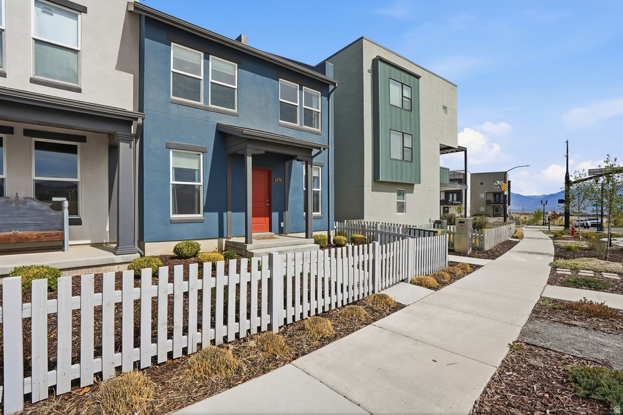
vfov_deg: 73.7
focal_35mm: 16
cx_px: 312
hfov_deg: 96.8
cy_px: 208
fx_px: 277
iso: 250
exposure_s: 1/8000
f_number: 9
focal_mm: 16
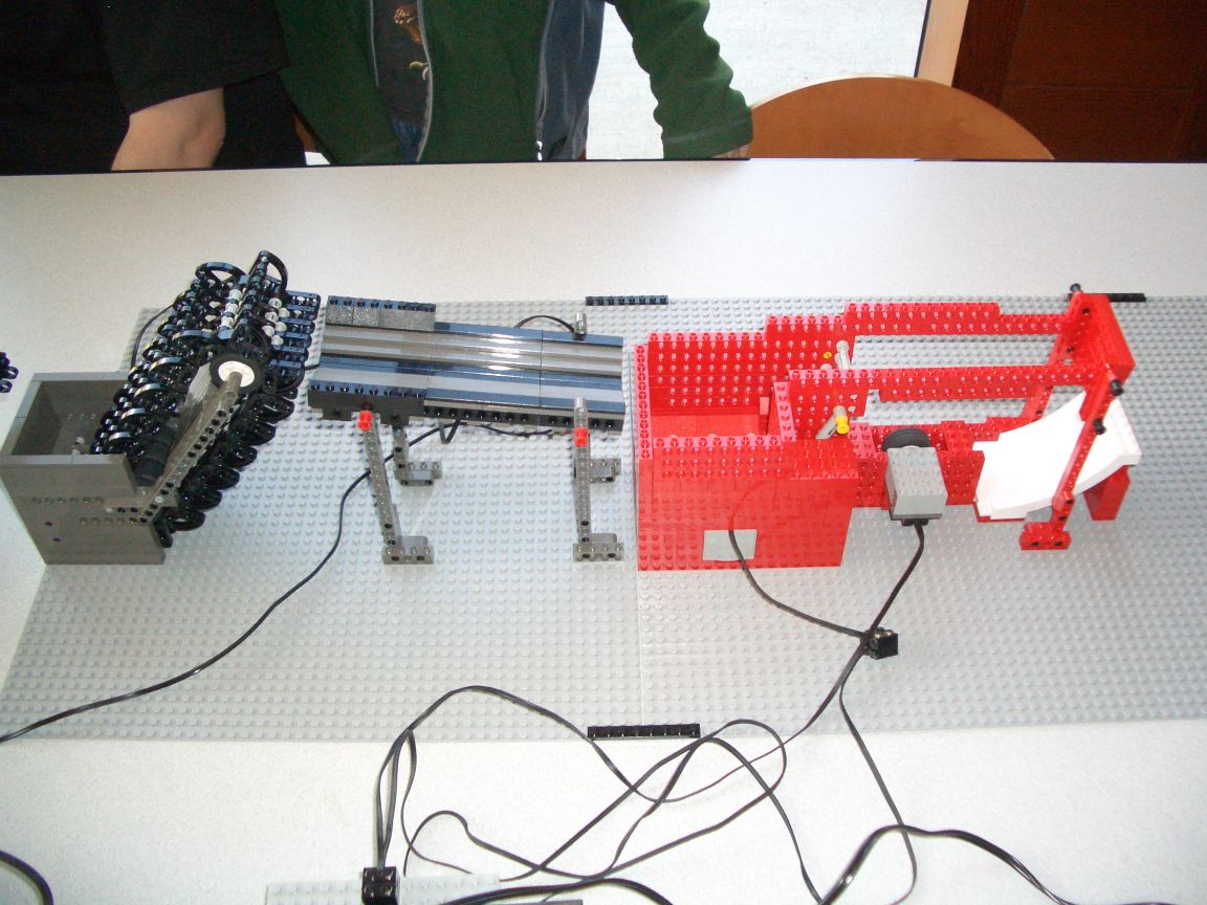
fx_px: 1220
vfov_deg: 40.7
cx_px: 604
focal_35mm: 35
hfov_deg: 52.6
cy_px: 452
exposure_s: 1/80
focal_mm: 5.8
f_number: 2.6
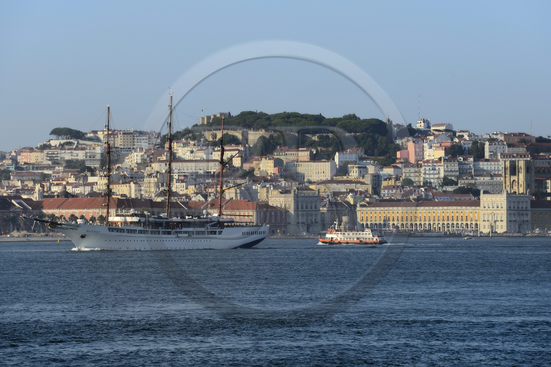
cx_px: 276
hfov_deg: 10.3
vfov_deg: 6.9
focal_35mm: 200
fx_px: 3060
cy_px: 184
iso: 200
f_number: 9
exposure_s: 1/400
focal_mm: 200
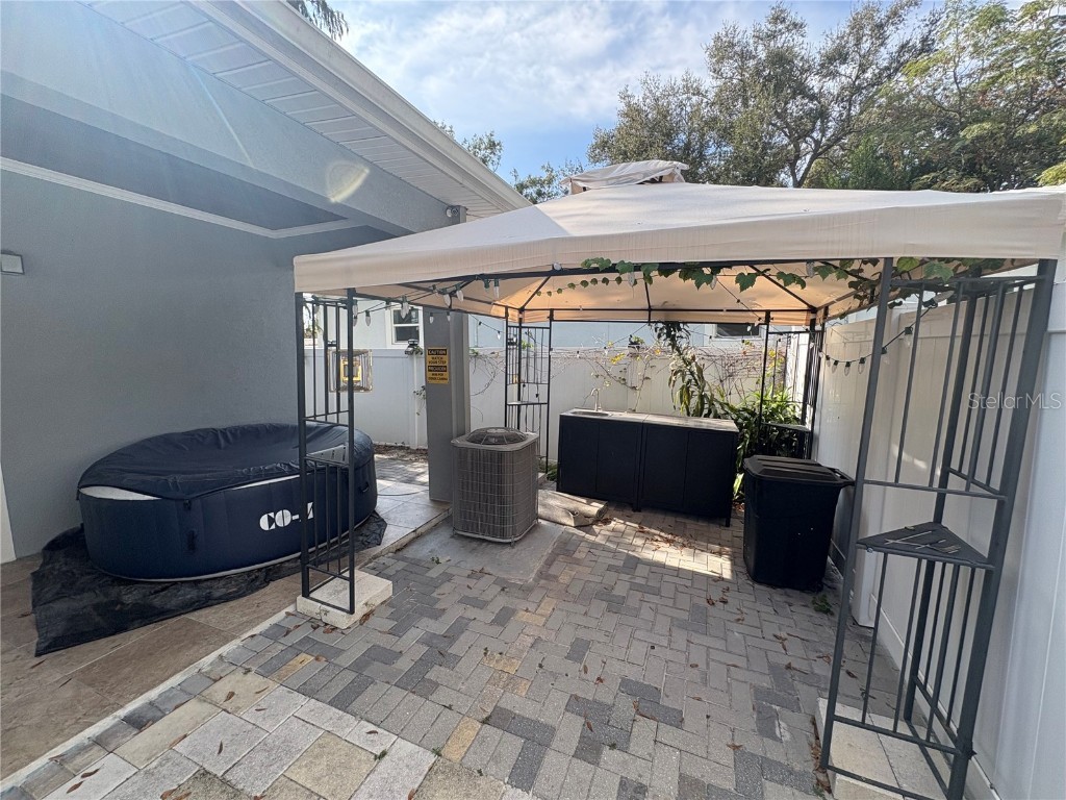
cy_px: 400
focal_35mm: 14
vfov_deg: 85.7
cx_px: 533
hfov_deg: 102.1
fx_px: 431
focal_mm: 2.22
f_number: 2.2
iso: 40
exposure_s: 1/482
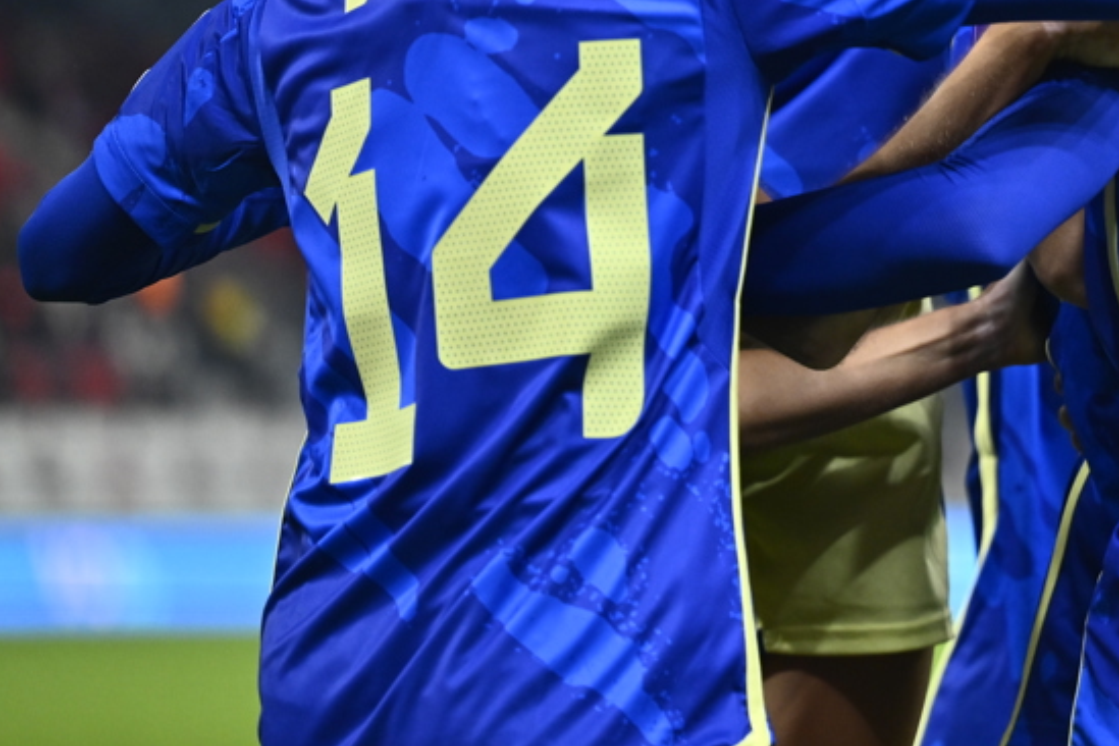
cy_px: -4
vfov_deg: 4.0
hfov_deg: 5.9
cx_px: 1162
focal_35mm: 347
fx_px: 10785
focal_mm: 140
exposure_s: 1/800
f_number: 2.8
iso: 1400
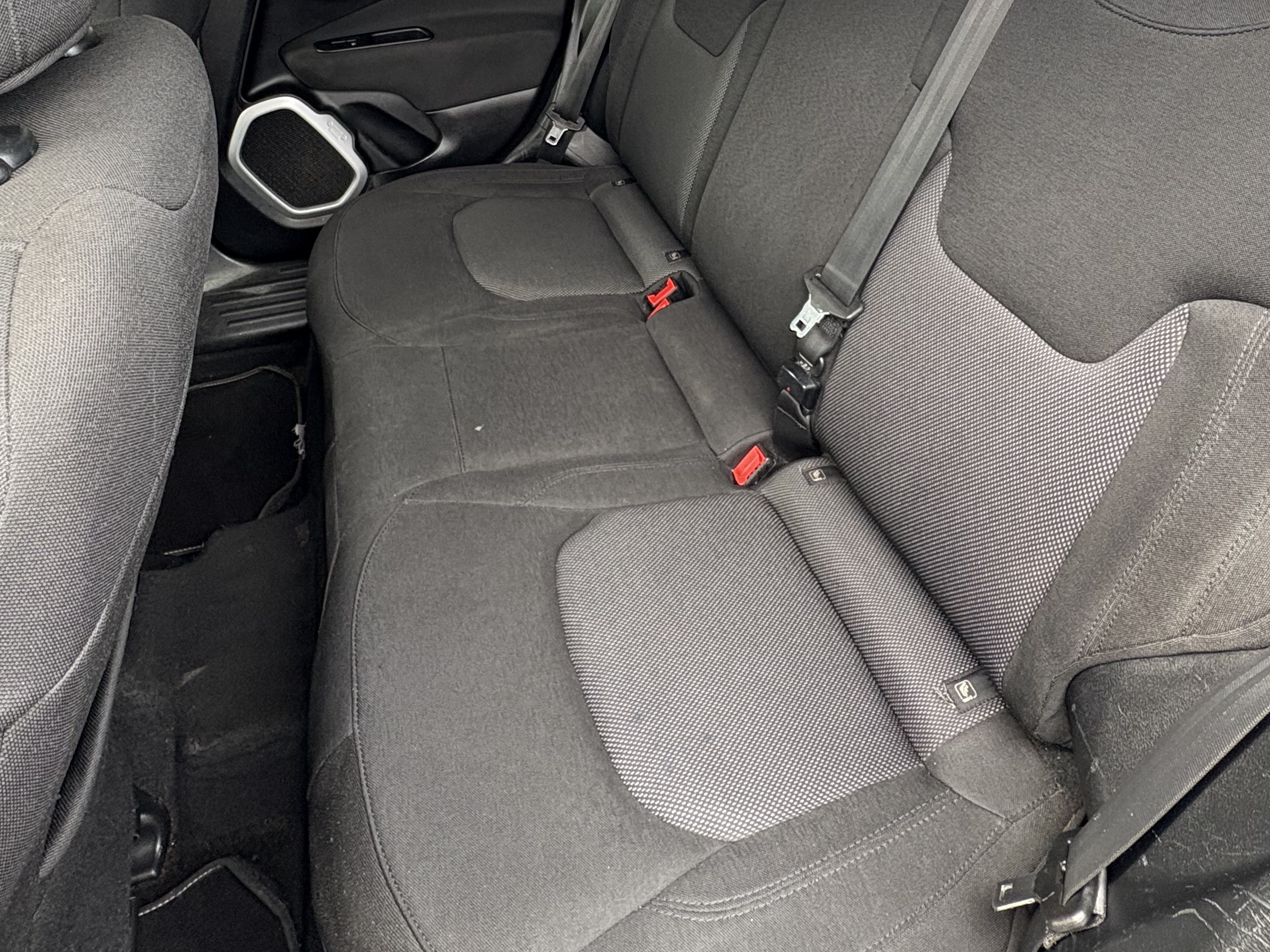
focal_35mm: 25
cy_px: 116
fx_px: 917
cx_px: 645
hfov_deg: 69.4
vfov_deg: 49.6
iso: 200
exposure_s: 1/62
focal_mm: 2.22
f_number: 2.2
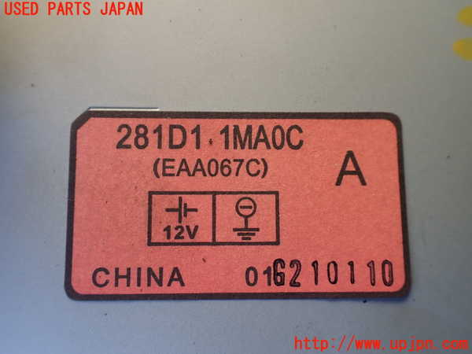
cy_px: 177
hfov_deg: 60.0
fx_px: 409
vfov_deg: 46.8
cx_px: 236
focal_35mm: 30
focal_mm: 5.4
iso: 125
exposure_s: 1/125
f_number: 2.3
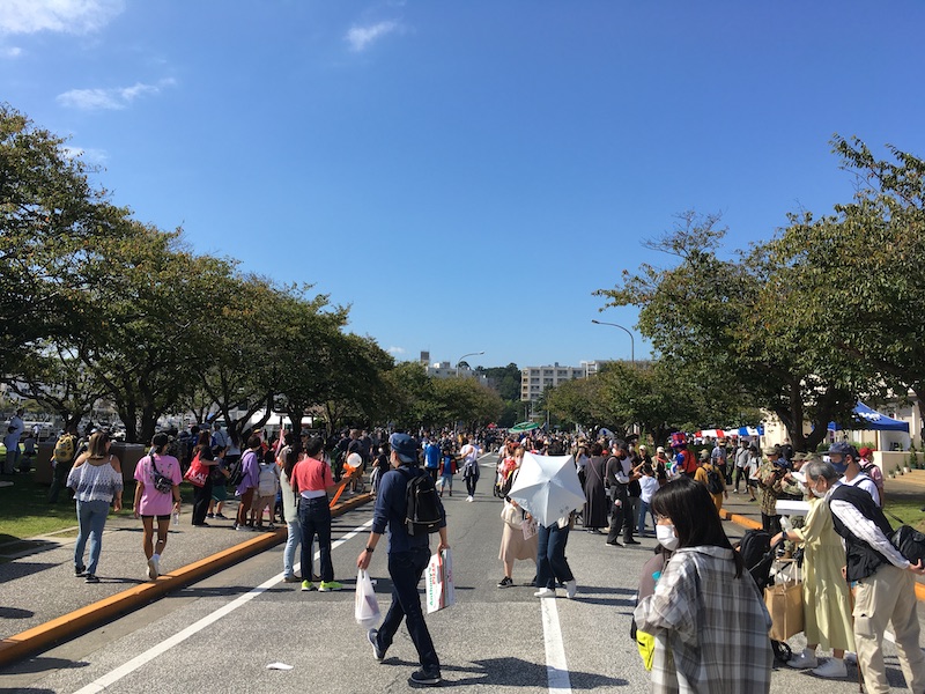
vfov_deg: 48.2
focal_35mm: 29
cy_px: 347
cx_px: 462
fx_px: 775
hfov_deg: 61.7
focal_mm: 4.15
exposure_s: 1/1479
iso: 25
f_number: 2.2
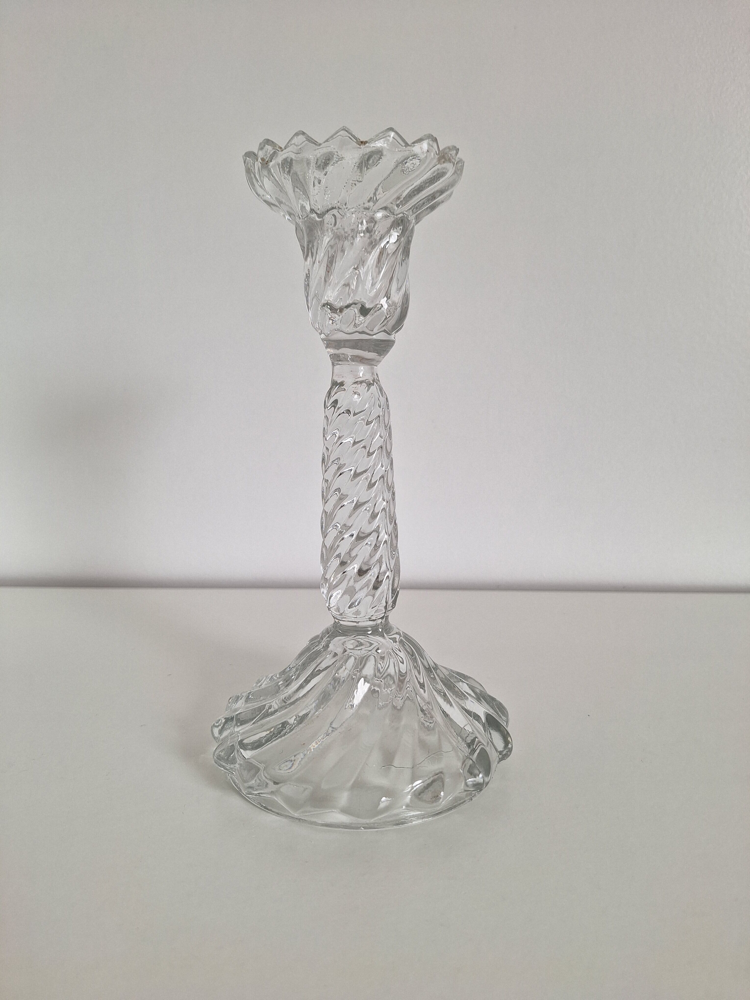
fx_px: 664
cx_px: 375
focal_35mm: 23
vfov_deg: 73.9
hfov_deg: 58.9
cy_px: 500
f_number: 1.8
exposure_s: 1/100
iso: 50
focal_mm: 5.54
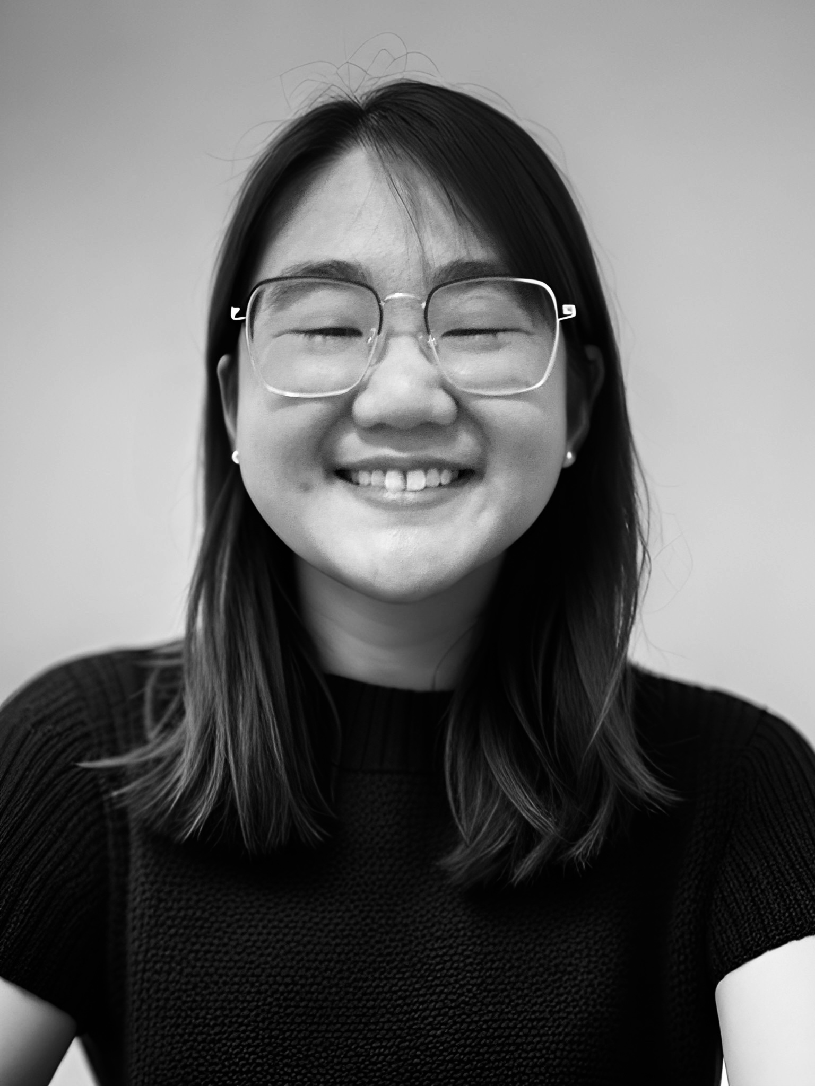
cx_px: 408
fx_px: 1005
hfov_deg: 44.2
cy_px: 543
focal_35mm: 32
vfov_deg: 56.8
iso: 250
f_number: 2.2
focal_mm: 2.87
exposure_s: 1/25
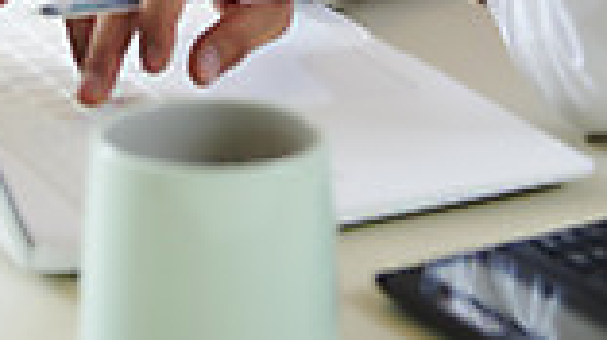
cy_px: -344
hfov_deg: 13.0
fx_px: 2670
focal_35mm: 166
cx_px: 211
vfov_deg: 7.0
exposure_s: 1/80
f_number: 5.6
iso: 200
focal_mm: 62
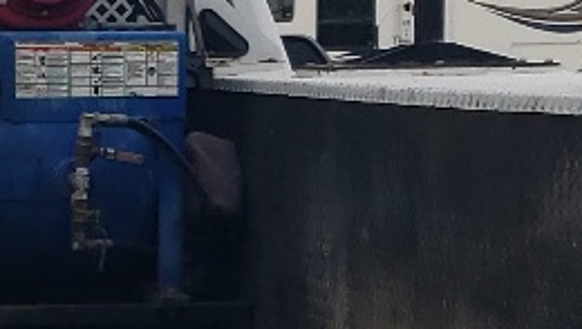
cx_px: 119
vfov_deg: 6.9
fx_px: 2689
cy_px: 477
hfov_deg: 12.3
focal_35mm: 174
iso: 50
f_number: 1.5
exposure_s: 1/833
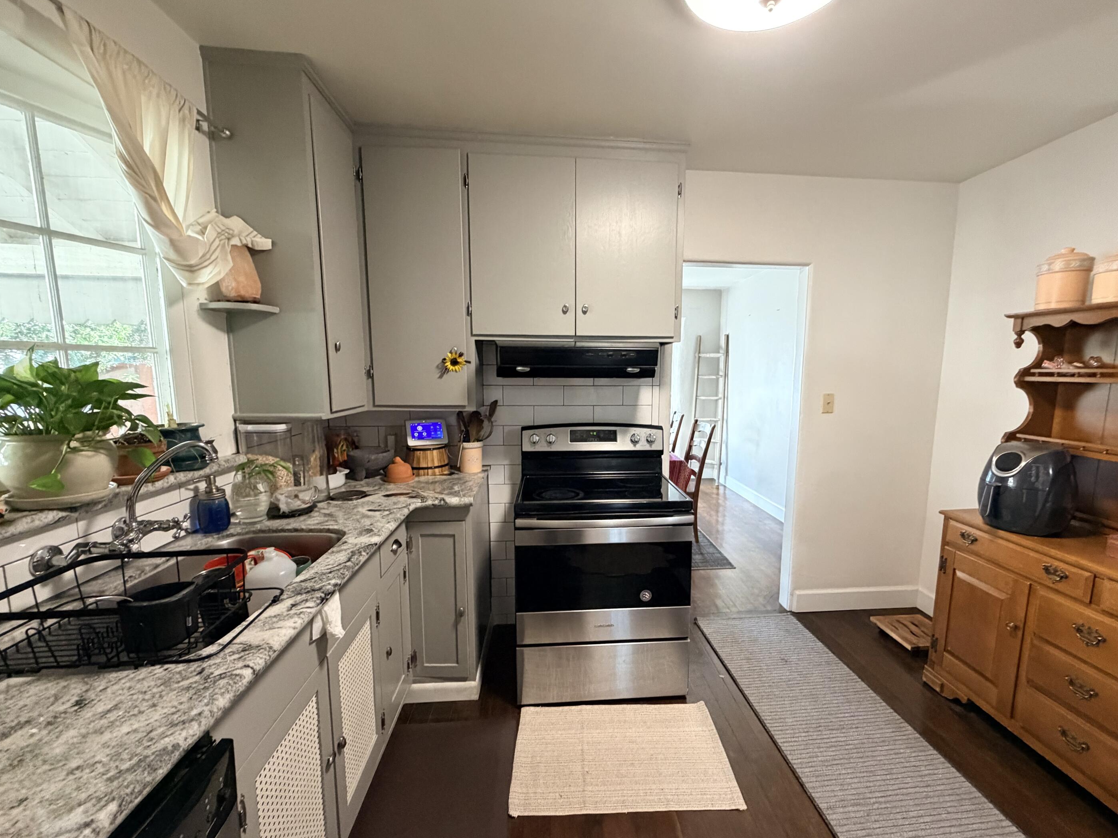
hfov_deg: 98.1
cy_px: 433
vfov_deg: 81.7
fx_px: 484
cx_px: 593
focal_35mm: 15
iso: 500
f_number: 2.2
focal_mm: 2.22
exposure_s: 1/60
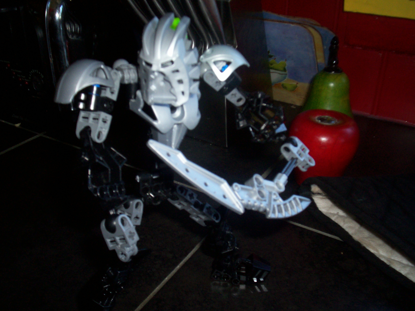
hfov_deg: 51.4
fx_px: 432
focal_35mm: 36
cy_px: 156
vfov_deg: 39.7
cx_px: 208
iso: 140
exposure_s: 1/64
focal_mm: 5.9
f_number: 4.5
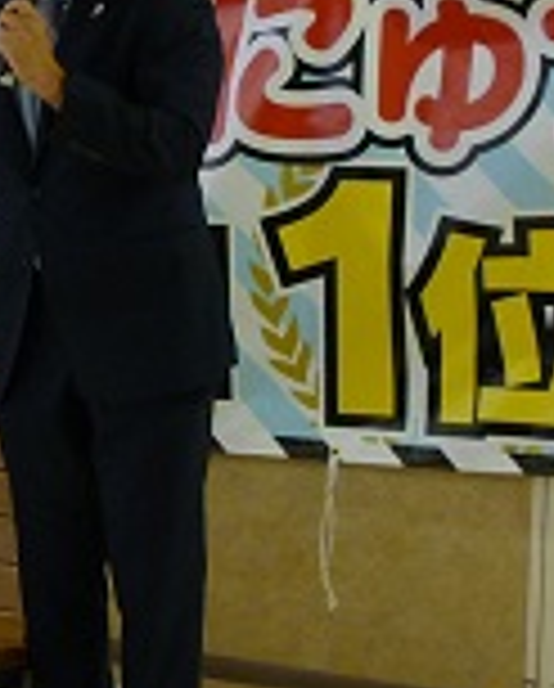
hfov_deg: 12.9
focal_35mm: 116
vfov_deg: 16.5
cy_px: 214
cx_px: -178
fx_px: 2370
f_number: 2.8
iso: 200
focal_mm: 5.5
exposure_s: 1/30
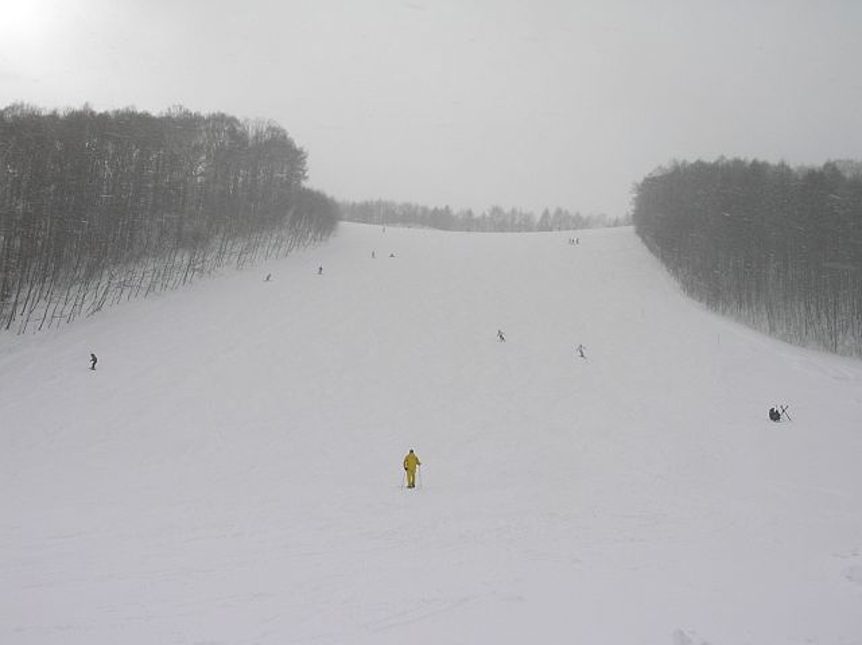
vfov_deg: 37.7
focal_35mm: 38
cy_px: 322
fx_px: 946
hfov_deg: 49.0
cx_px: 431
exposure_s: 1/304
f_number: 6.7
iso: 50
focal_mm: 5.8
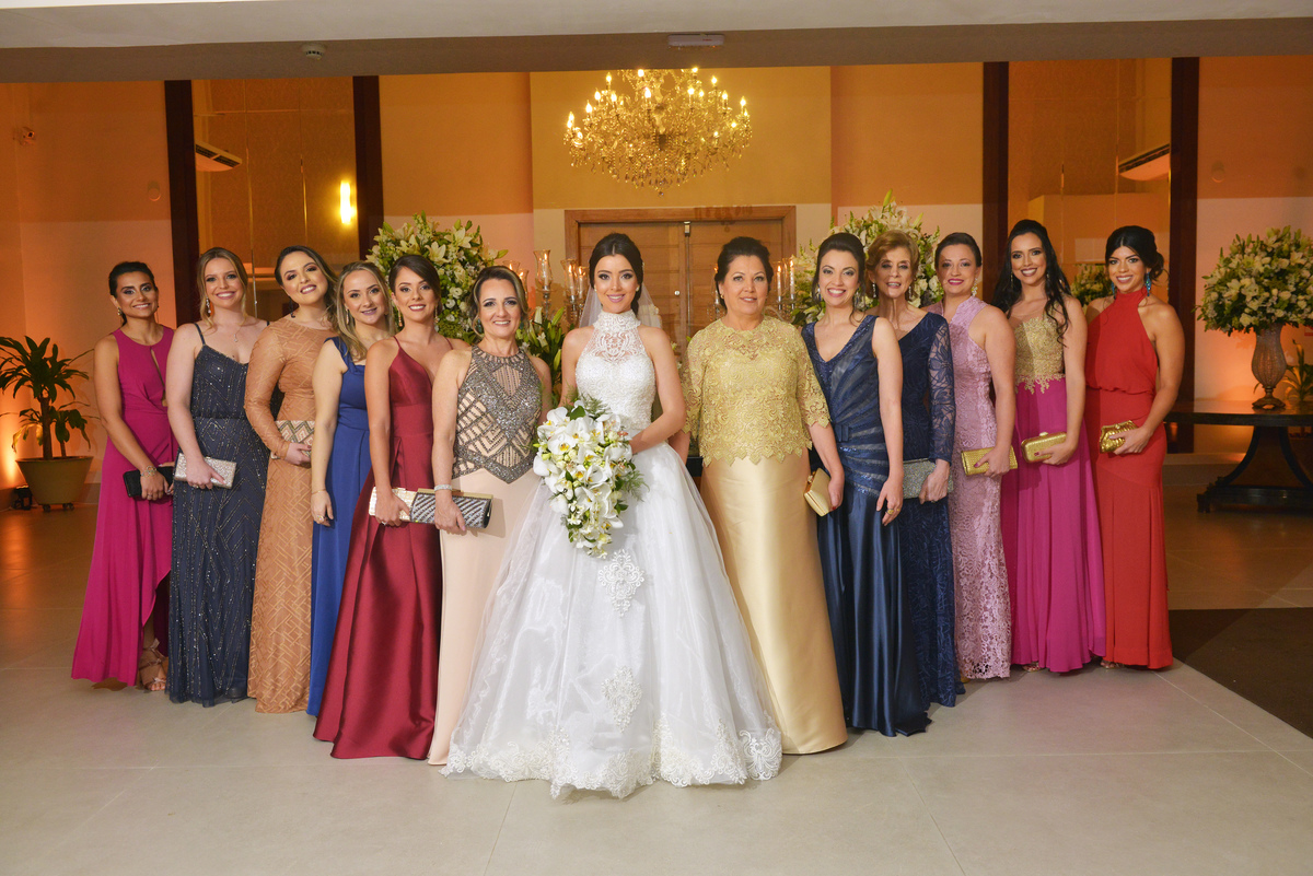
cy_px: 438
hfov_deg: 58.7
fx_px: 1167
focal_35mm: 32
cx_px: 656
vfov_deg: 41.1
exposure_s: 1/160
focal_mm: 32
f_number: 6.3
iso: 1250
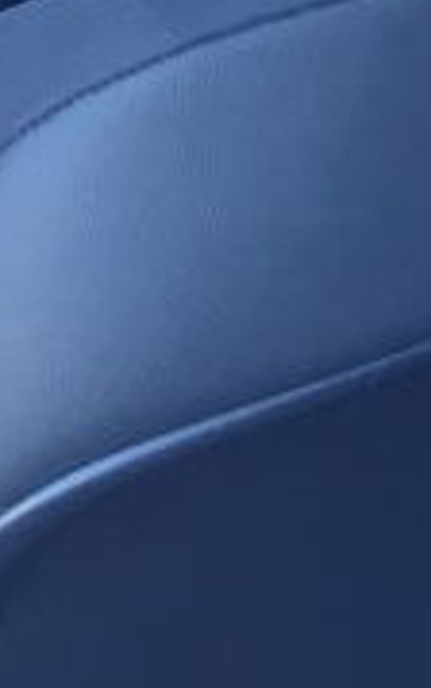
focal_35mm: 147
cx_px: 1058
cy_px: 346
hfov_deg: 8.2
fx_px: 2760
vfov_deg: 14.2
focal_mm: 3.3
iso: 64
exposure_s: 1/33
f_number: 2.4
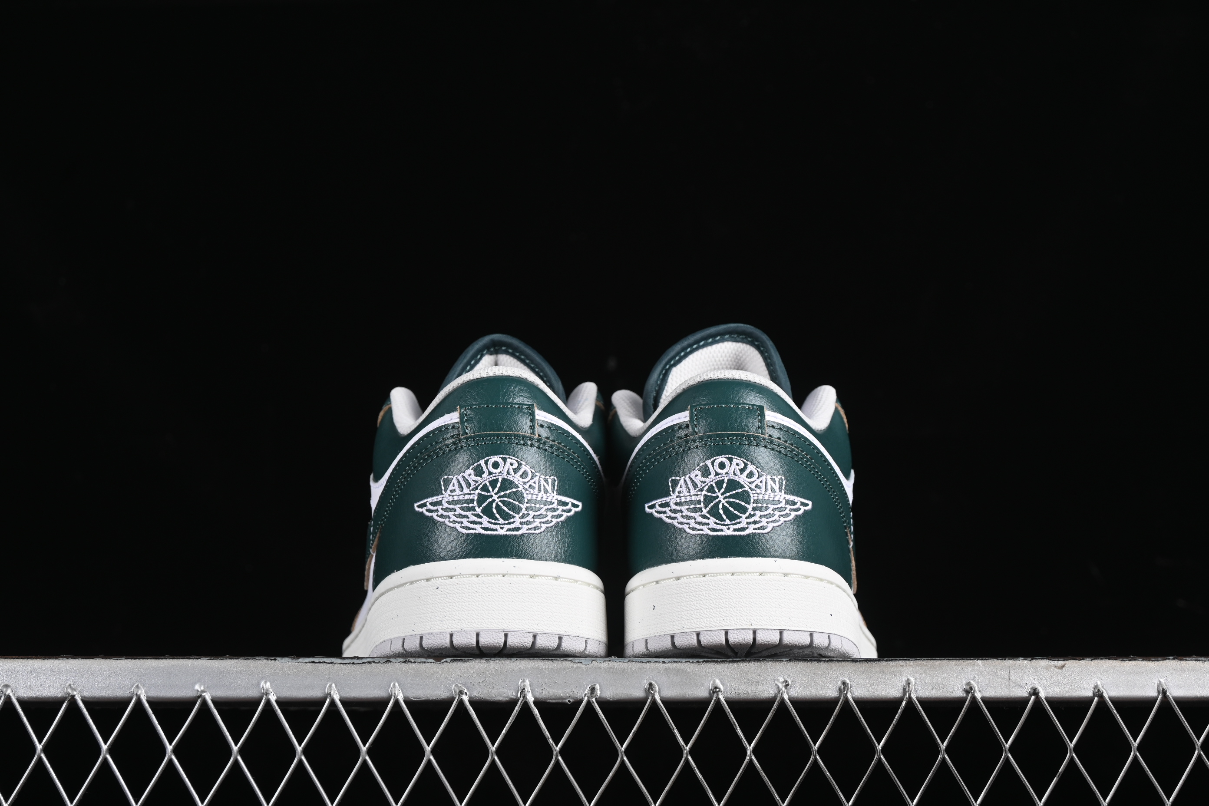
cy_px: 403
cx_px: 604
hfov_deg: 28.6
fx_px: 2367
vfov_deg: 19.3
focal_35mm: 70
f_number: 7.1
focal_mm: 47
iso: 160
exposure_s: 1/160
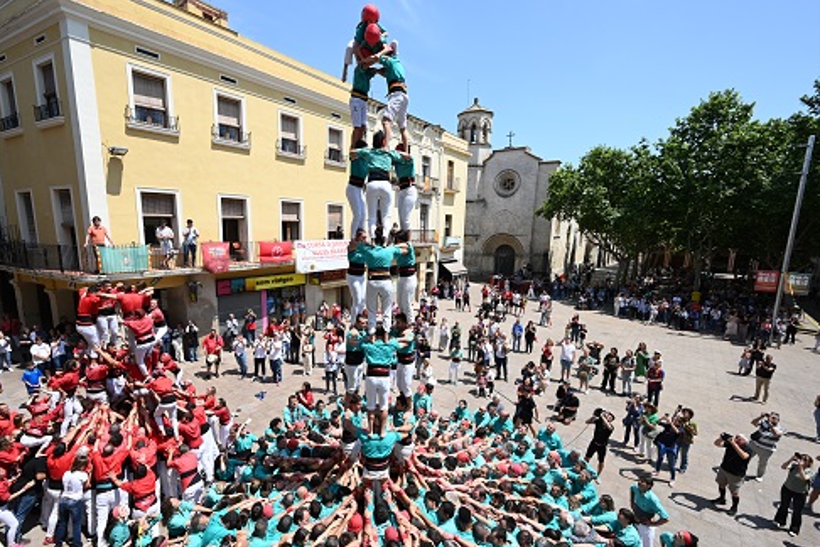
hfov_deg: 96.6
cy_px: 294
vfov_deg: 73.6
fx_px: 364
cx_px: 380
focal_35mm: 16
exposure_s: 1/400
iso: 200
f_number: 9
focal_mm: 14
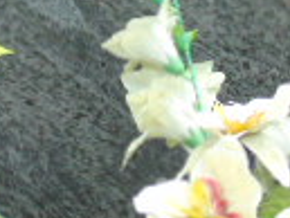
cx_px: -211
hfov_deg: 5.6
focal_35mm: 351
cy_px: -209
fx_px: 2943
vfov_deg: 4.2
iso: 80
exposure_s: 1/40
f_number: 4.7
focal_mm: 13
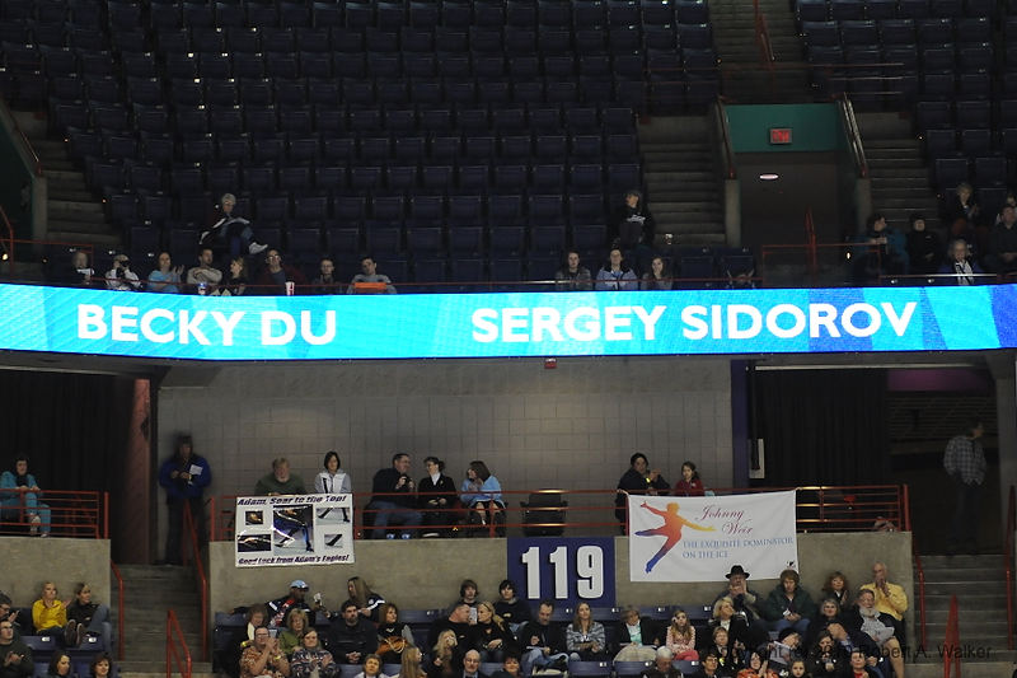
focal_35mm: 105
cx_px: 508
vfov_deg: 13.0
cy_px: 339
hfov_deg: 19.5
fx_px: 2965
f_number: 2.8
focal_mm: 70
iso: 1250
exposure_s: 1/250
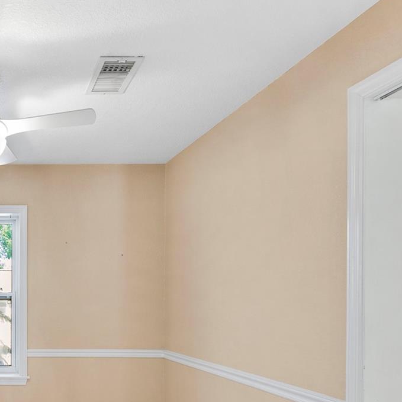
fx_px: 420
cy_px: 282
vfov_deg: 49.8
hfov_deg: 42.8
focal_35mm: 32
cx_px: -14
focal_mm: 16
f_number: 9
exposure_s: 1
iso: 100
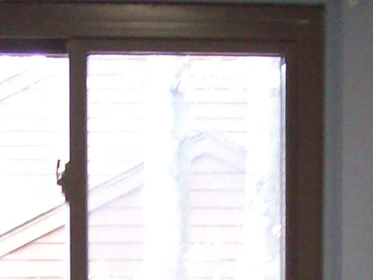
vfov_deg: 8.9
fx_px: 1703
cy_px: 543
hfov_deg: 12.5
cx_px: 221
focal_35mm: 158
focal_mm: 6
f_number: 2.7
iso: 160
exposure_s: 1/40.6
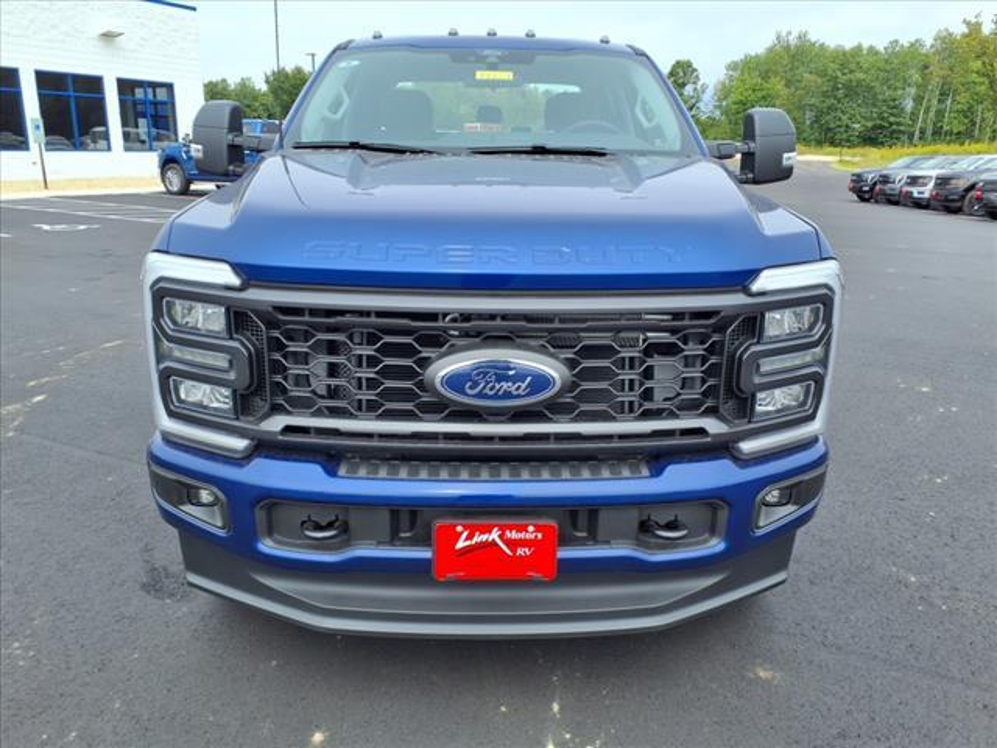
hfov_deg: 65.3
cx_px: 498
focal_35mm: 27
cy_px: 374
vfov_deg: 51.4
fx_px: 778
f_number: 1.9
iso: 40
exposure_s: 1/1250
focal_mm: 3.58
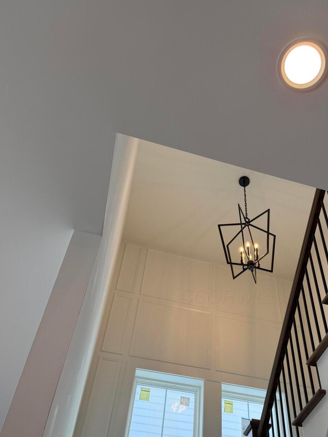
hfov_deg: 39.0
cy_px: 296
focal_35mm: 36
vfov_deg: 50.3
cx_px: 229
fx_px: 455
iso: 80
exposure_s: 1/271
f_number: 1.78
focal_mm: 6.76
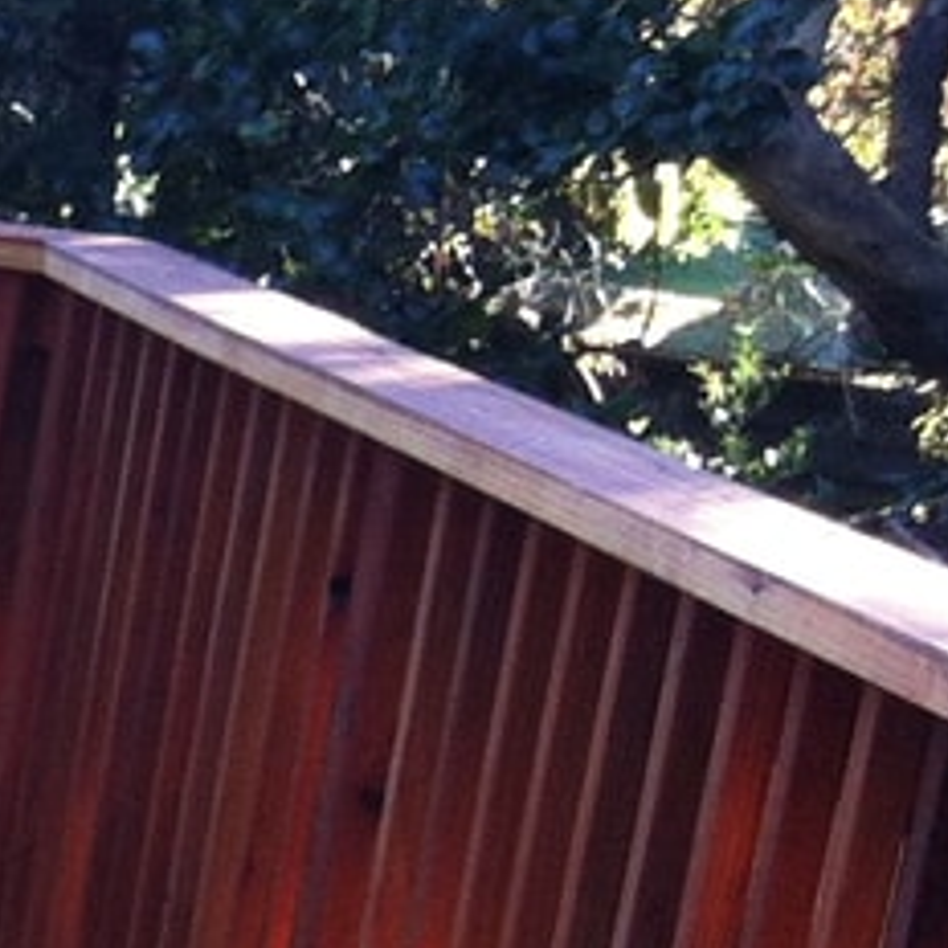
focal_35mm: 178
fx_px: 5515
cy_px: 1569
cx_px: -1612
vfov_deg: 9.5
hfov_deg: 8.6
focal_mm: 3.85
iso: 80
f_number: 2.8
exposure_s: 1/60
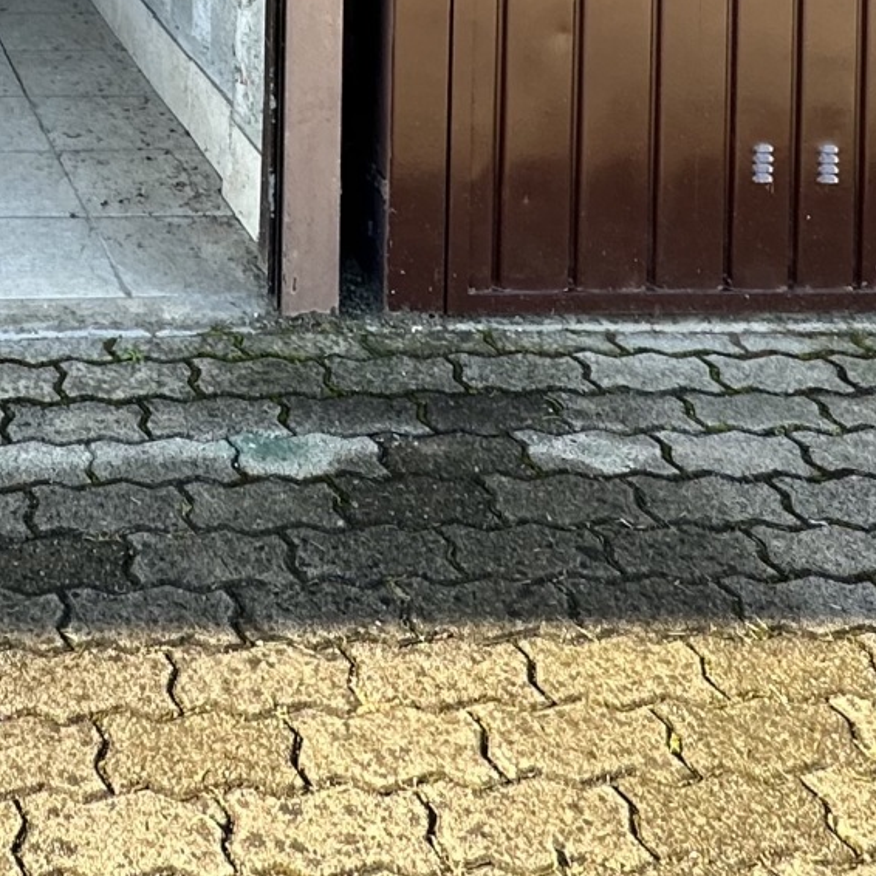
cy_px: -460
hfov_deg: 27.0
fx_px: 1603
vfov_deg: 23.8
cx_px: -176
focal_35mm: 56
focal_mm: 2.22
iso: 64
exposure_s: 1/99
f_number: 2.2
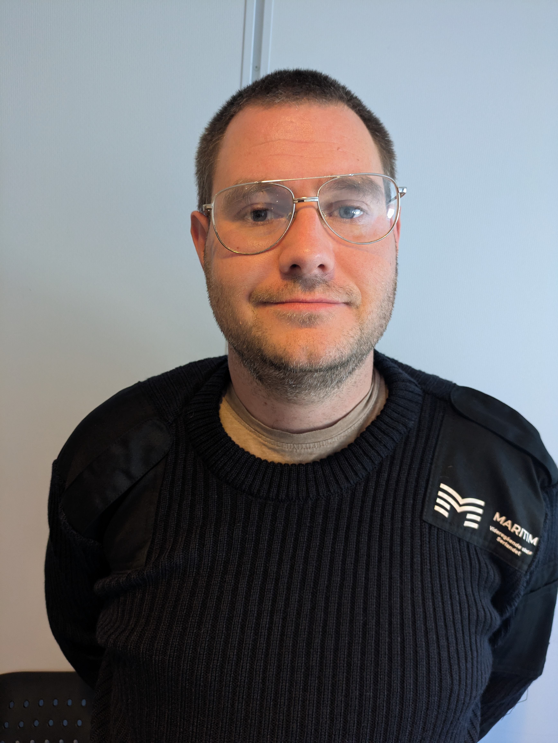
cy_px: 372
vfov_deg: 69.4
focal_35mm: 25
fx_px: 537
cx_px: 279
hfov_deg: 54.9
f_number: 1.89
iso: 295
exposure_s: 1/50
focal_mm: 5.43
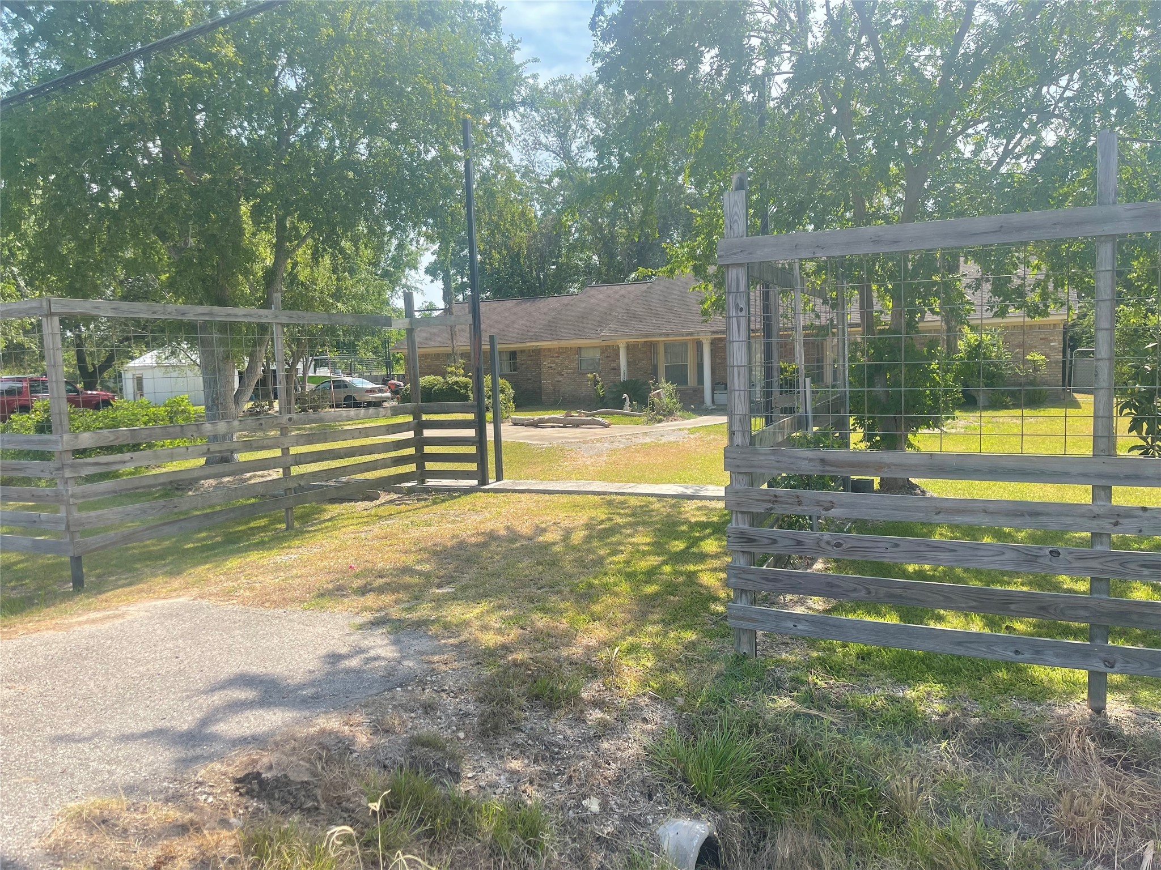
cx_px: 580
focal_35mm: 26
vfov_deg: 53.1
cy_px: 435
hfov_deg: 67.3
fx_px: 872
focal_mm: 5.1
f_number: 1.6
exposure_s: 1/1439
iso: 32
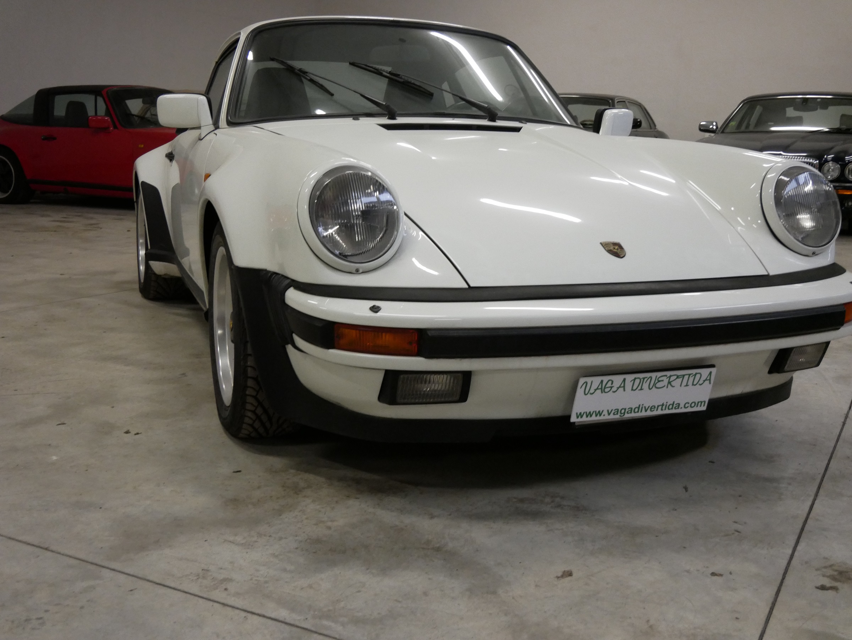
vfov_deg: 36.0
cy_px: 320
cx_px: 426
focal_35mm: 40
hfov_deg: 46.8
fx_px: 985
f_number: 4.1
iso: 2000
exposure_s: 1/125
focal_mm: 20
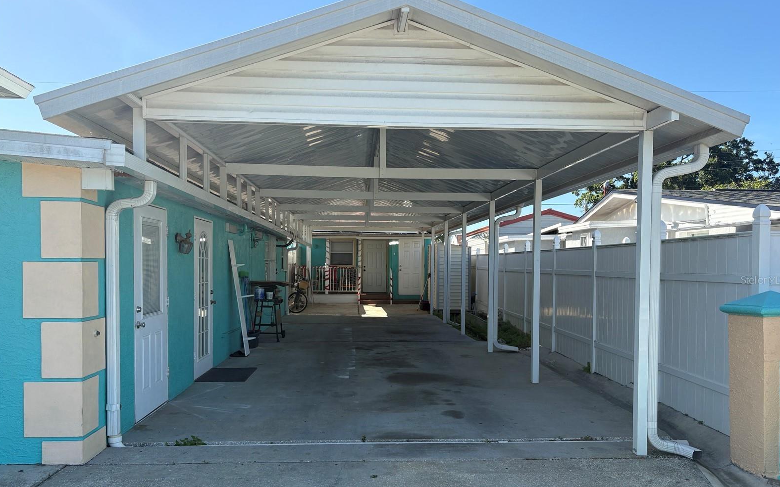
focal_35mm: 28
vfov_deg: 44.4
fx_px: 595
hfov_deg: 66.5
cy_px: 280
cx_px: 391
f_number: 1.6
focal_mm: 5.96
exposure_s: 1/1517
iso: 50
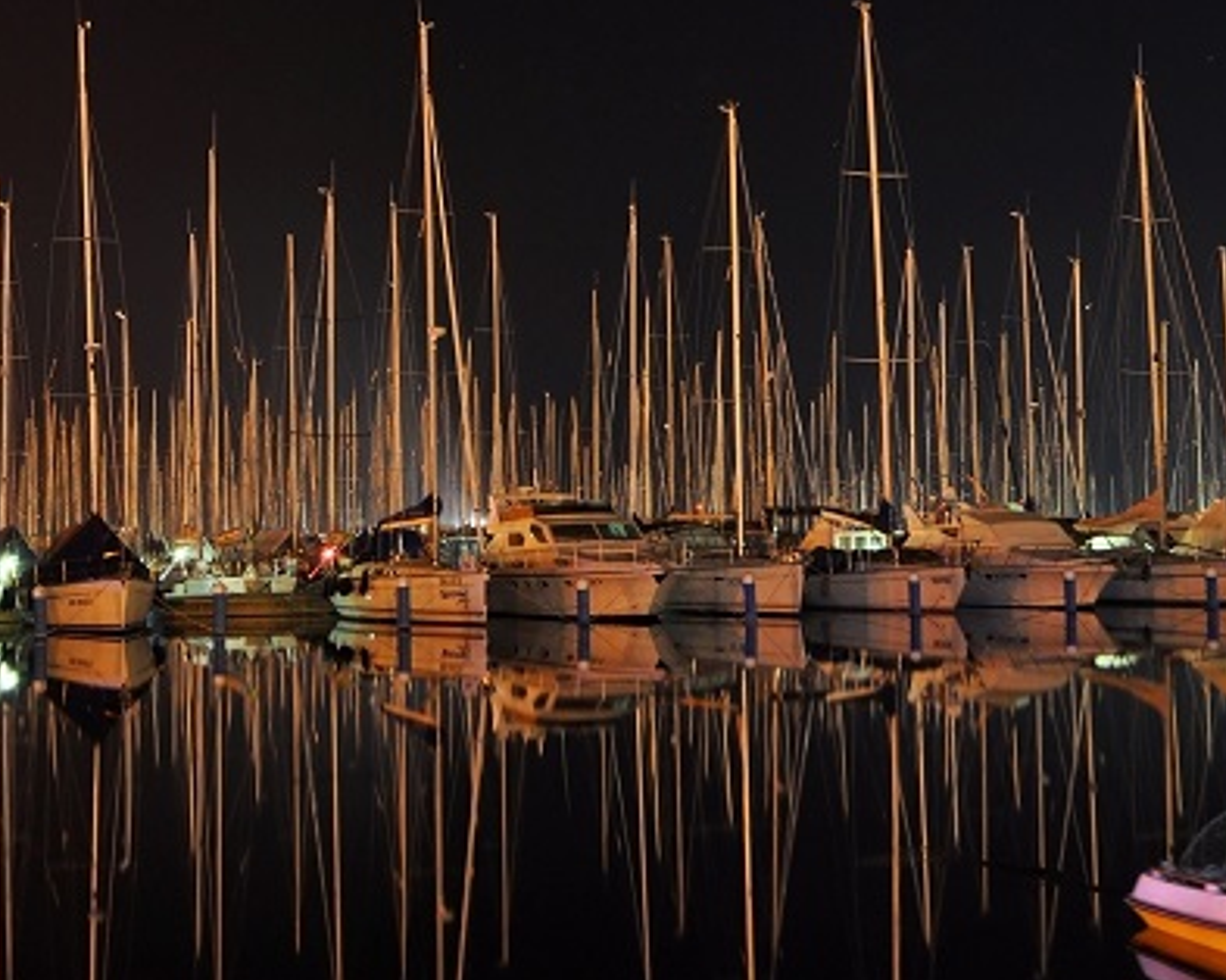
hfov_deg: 29.9
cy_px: 348
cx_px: 424
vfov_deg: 24.1
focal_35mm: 63
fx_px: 2285
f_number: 7.1
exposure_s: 30
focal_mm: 22
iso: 320
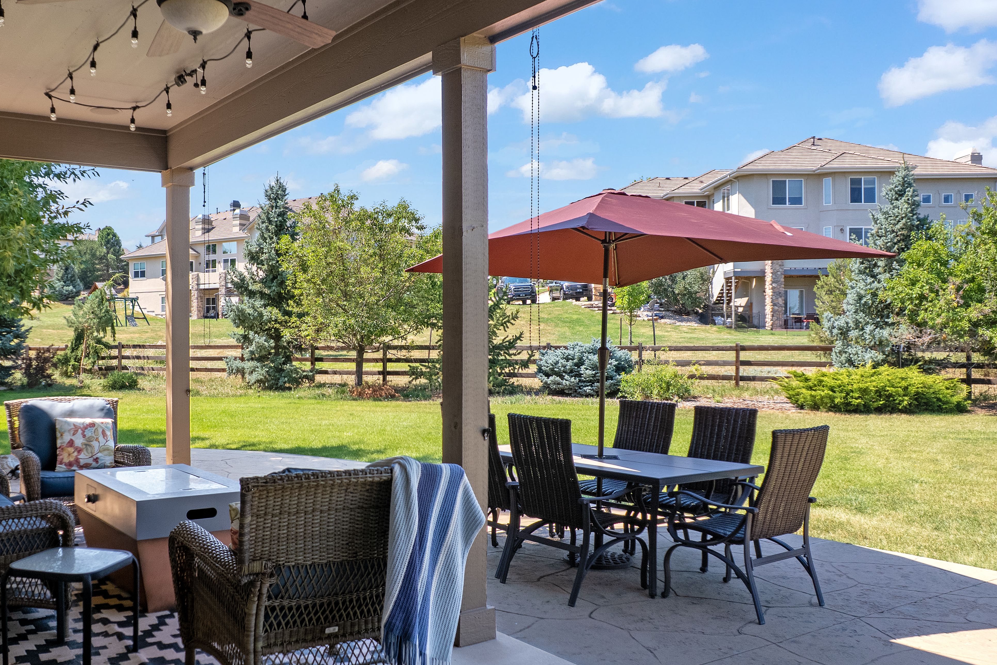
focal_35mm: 31
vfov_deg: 42.3
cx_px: 378
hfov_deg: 59.6
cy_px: 328
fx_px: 858
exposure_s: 1/240
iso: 100
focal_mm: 8.38
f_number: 2.8
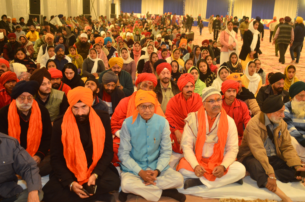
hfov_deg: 45.5
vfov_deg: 31.0
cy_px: 95
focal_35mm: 43
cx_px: 157
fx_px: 364
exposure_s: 1/125
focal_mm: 26
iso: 800
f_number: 4
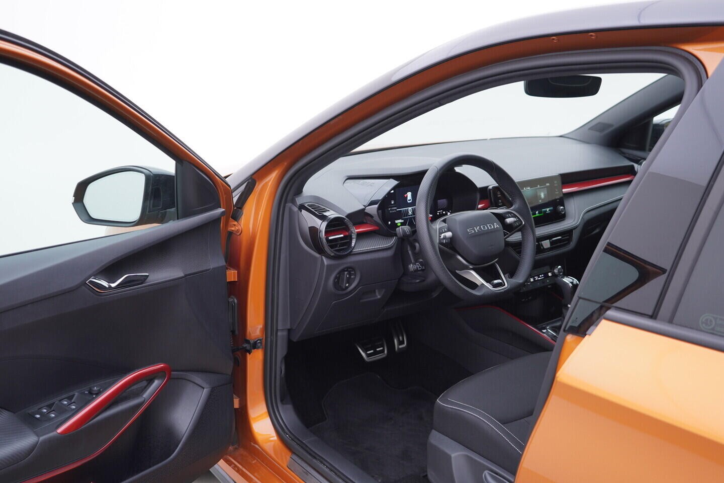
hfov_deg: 53.1
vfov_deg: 36.9
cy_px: 242
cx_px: 362
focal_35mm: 36
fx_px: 724
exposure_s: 1/50
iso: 125
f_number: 3.2
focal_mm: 24
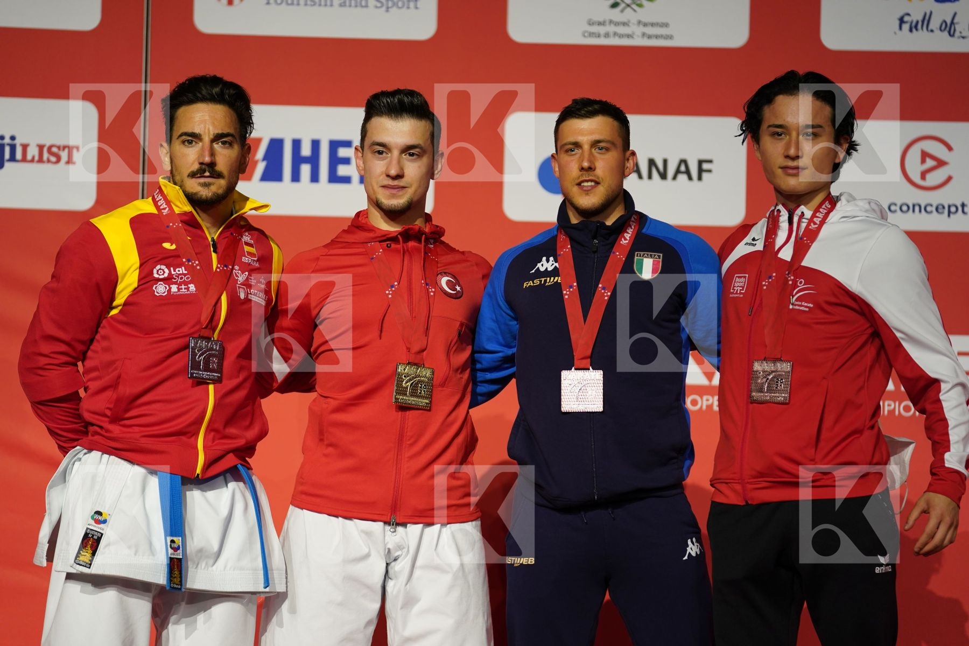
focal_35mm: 142
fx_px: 3822
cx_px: 484
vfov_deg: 9.7
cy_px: 323
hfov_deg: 14.4
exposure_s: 1/250
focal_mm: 142
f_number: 2.8
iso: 800
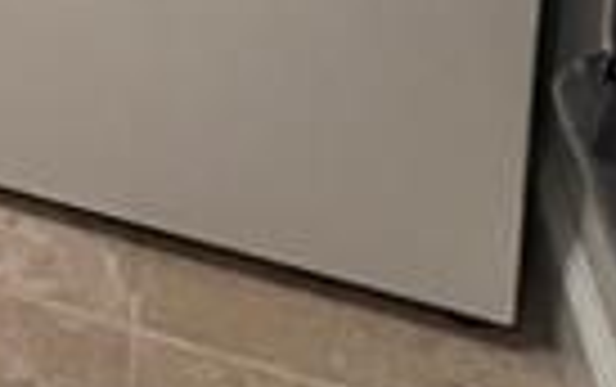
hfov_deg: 20.8
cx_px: -409
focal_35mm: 77
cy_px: -670
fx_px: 1294
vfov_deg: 11.9
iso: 500
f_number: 1.8
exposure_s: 1/60
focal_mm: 1.57
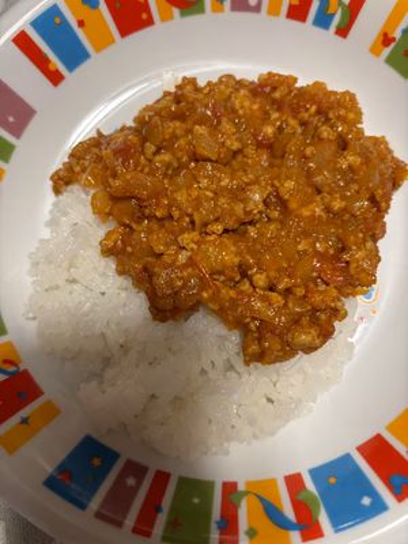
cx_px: 204
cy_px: 272
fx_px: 409
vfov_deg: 67.3
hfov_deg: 53.1
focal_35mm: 26
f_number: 1.6
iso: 125
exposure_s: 1/50
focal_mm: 5.96
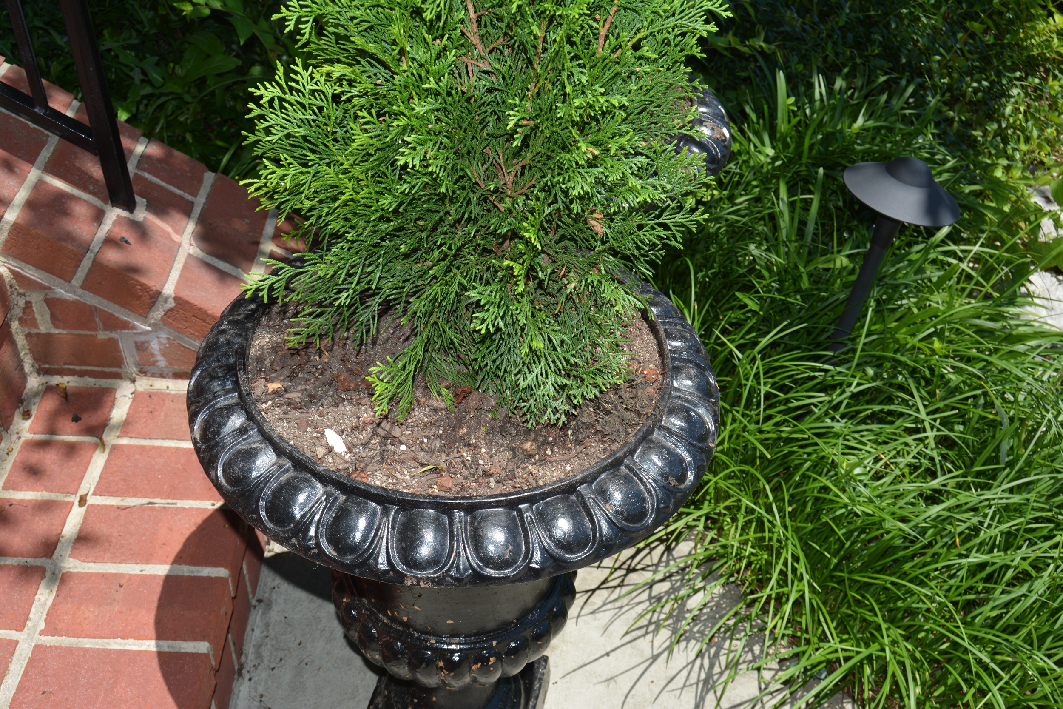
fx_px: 1063
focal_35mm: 36
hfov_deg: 53.1
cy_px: 354
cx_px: 532
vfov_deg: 36.9
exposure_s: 1/200
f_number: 8
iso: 100
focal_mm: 24
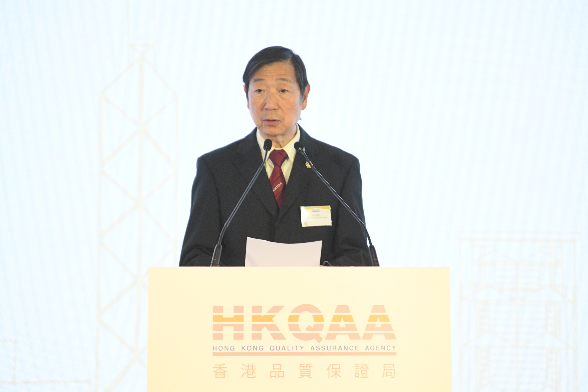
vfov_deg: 3.4
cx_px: 294
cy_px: 196
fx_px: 6533
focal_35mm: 400
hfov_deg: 5.2
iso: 4000
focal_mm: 400
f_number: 5.6
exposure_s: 1/200
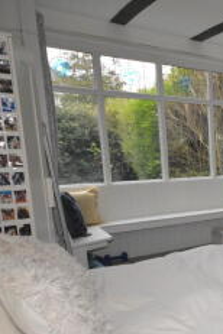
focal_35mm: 37
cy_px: 206
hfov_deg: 27.8
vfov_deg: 51.4
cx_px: 310
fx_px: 344
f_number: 4.5
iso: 3200
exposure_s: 1/60
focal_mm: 12
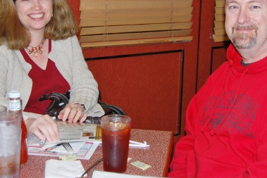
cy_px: 60
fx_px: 527
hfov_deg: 28.4
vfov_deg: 19.1
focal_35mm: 71
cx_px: 145
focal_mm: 28
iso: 200
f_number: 4.2
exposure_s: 1/60
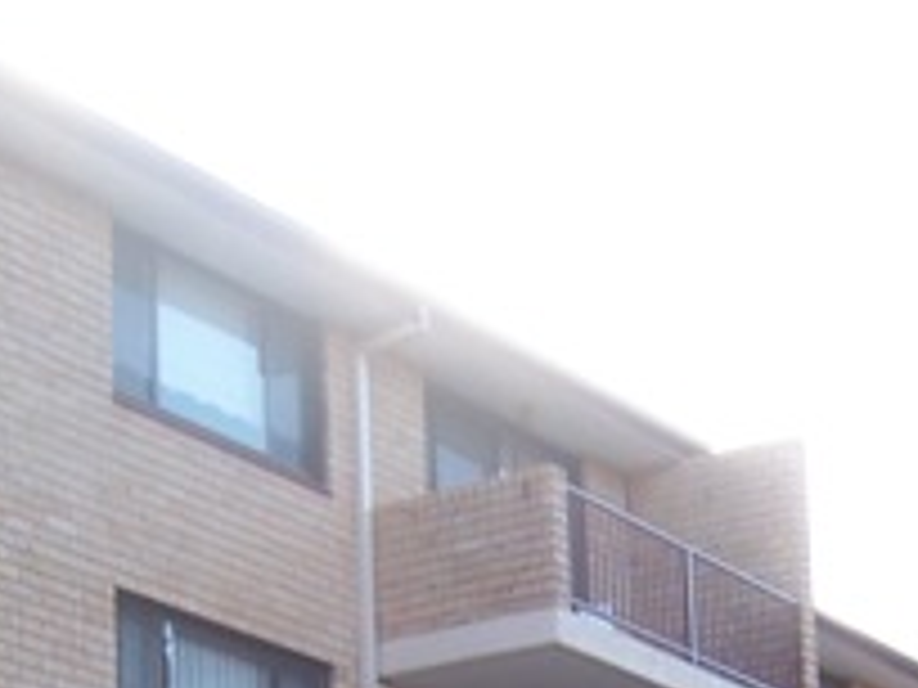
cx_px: 400
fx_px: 2997
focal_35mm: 113
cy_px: 953
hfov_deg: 17.4
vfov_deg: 12.6
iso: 80
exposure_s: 1/125
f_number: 2.8
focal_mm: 6.2
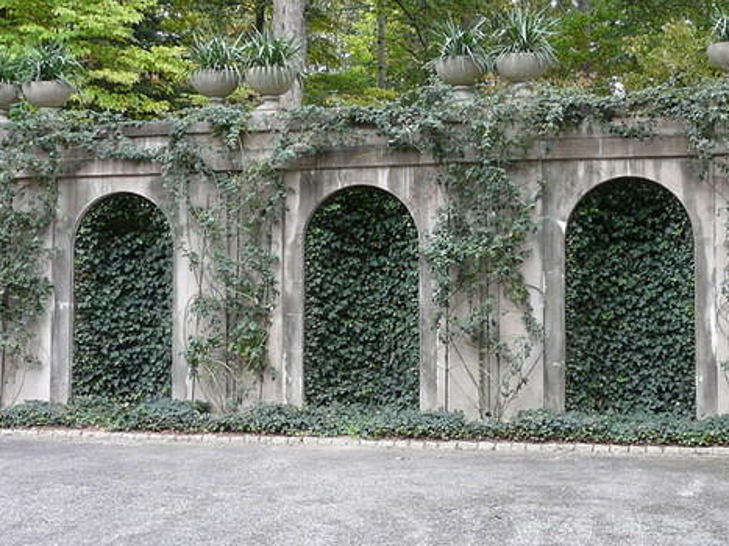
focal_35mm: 48
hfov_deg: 39.4
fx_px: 1011
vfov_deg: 30.2
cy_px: 246
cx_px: 462
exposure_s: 1/60
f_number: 2.8
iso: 100
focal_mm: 4.6
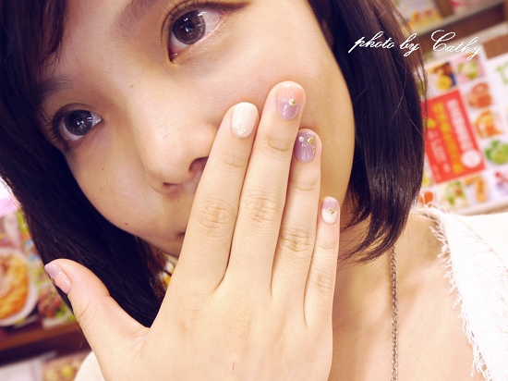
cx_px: 254
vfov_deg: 41.8
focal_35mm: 34
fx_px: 499
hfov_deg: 54.0
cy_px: 190
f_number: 5.6
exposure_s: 1/6
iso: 250
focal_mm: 17
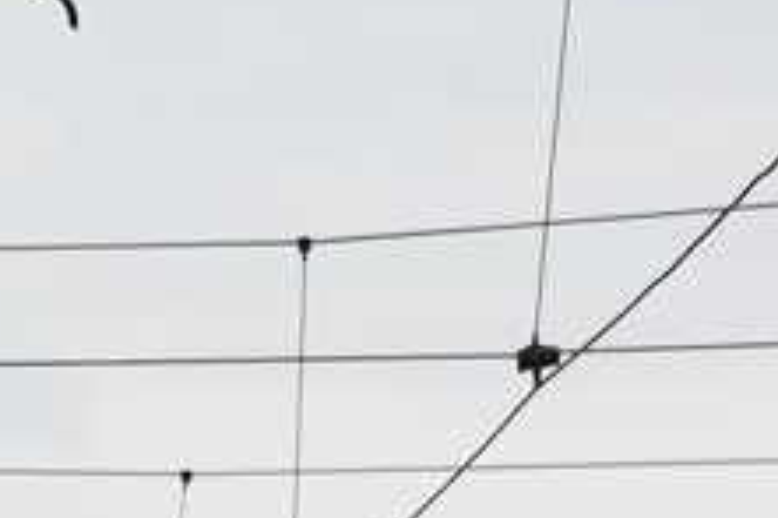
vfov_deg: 1.2
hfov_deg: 1.8
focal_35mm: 1139
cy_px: 1247
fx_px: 24596
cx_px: 81
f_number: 6.3
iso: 800
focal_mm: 140
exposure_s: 1/640
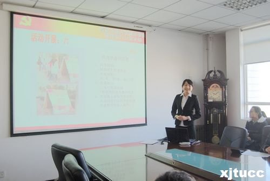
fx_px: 259
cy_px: 90
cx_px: 135
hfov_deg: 55.0
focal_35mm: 34
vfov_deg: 38.5
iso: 200
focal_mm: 23
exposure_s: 1/40
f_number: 3.8
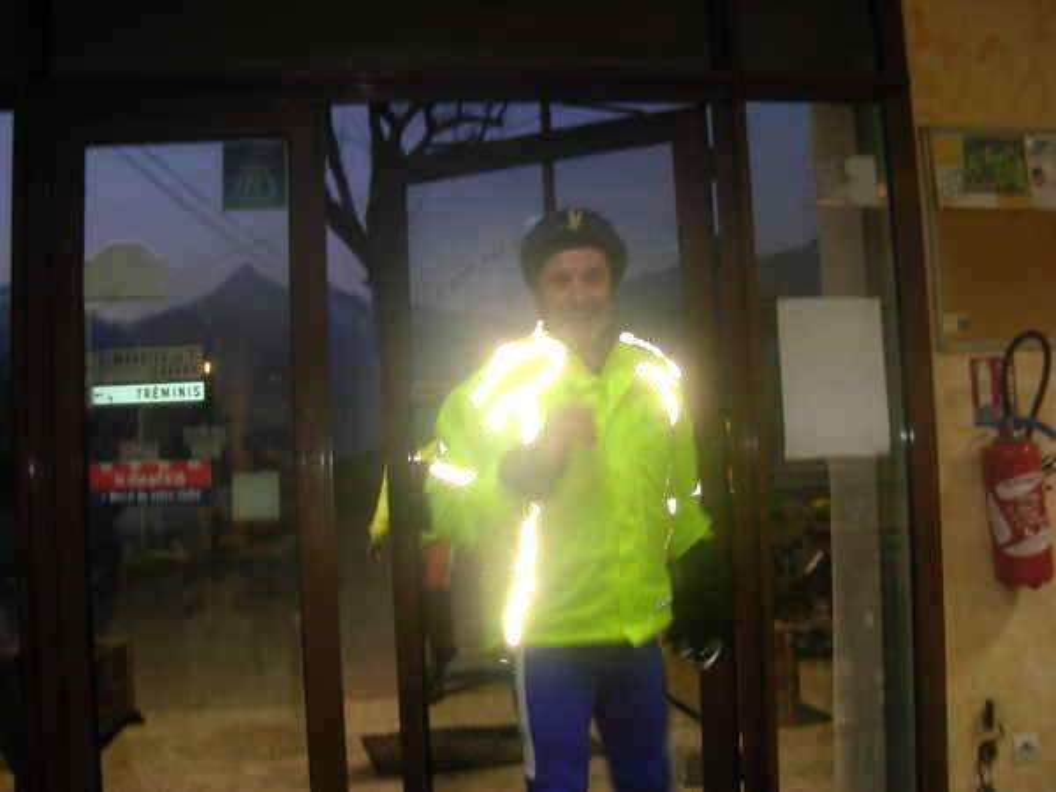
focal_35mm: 38
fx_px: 1159
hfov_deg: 49.0
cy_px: 396
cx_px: 528
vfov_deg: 37.7
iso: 79
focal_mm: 6.3
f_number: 2.9
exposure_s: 1/22.6
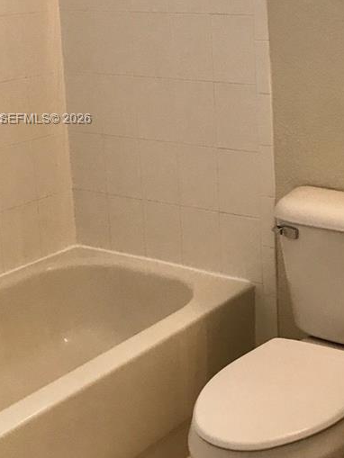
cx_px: 330
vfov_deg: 29.0
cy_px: 120
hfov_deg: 21.6
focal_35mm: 66
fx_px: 874
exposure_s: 1/30
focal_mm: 3.99
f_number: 1.8
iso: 25
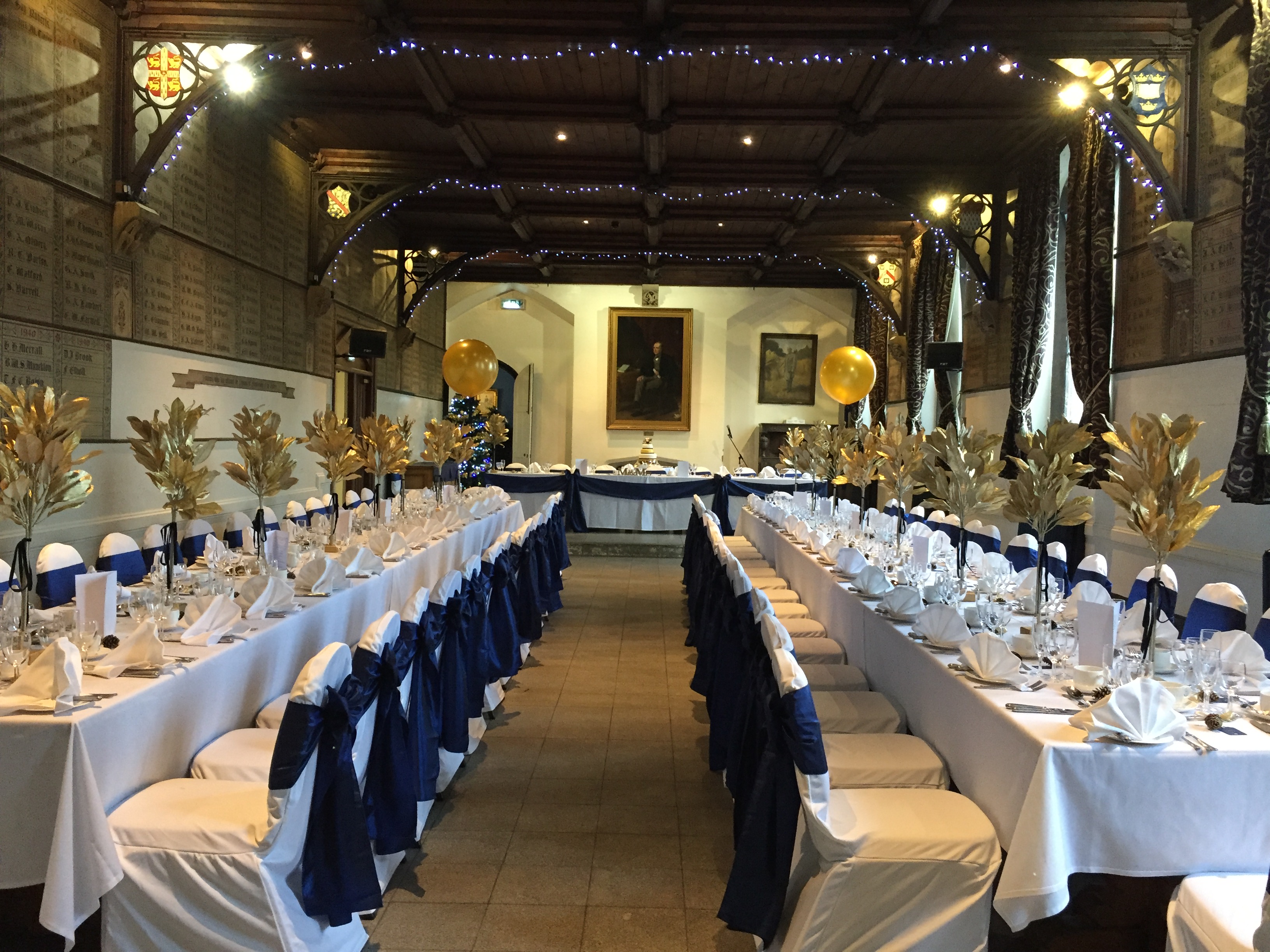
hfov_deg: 61.7
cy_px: 476
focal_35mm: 29
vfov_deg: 48.2
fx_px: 1064
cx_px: 635
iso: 250
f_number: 2.2
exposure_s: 1/20
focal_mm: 4.15
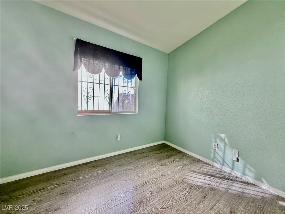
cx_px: 142
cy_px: 107
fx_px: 115
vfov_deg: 85.7
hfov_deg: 102.1
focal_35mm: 14
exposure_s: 1/99
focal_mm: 2.22
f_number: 2.2
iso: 250
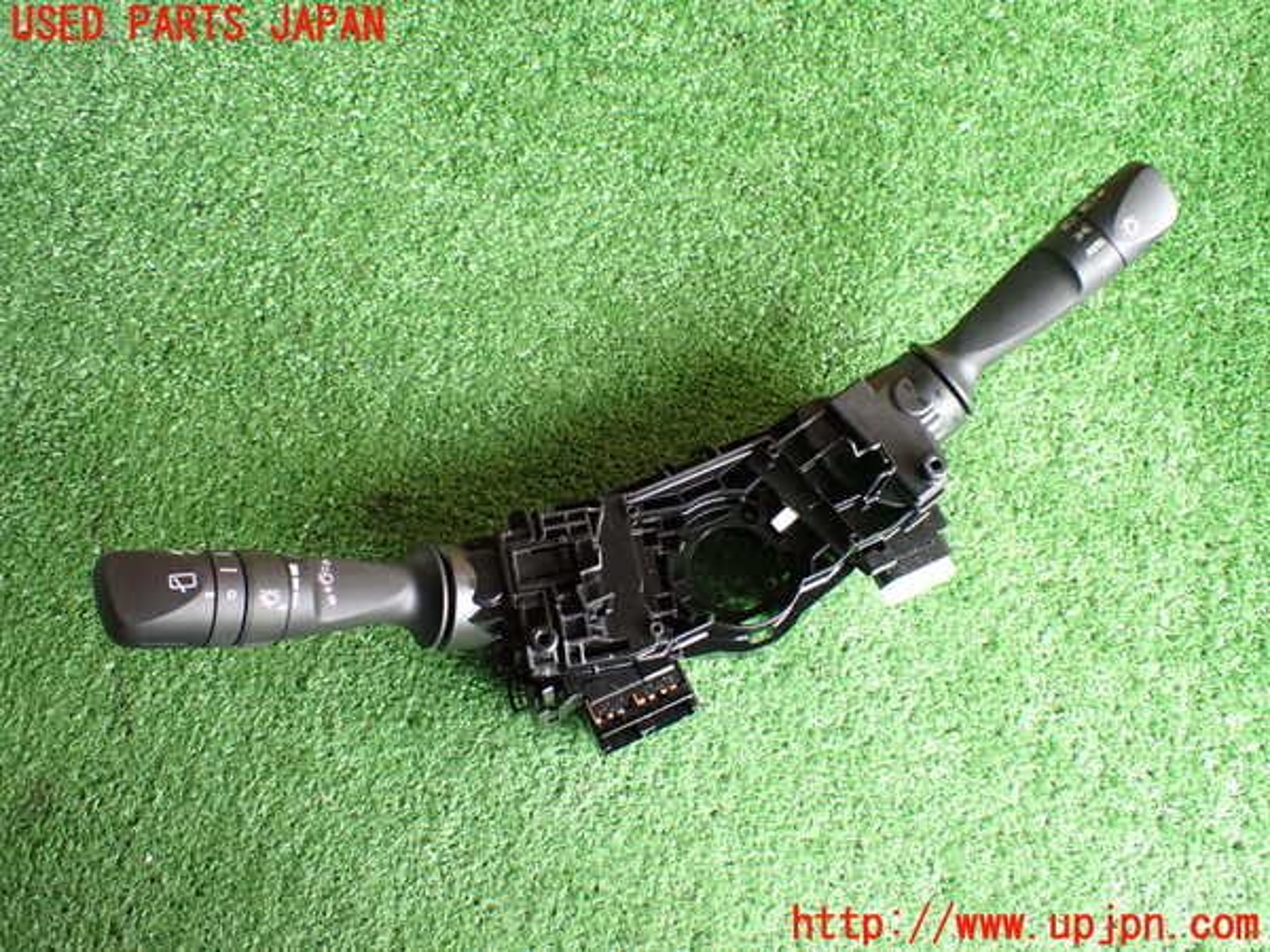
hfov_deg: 60.0
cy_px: 476
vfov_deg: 46.8
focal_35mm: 30
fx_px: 1101
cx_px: 635
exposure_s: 1/80
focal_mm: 5.4
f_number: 2.3
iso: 800
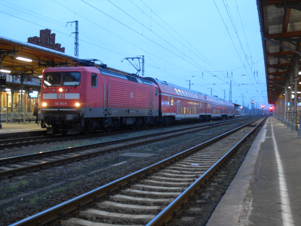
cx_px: 150
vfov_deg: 29.1
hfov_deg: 38.2
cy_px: 113
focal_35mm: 50
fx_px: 435
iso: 80
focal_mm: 8.4
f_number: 3.4
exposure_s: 1
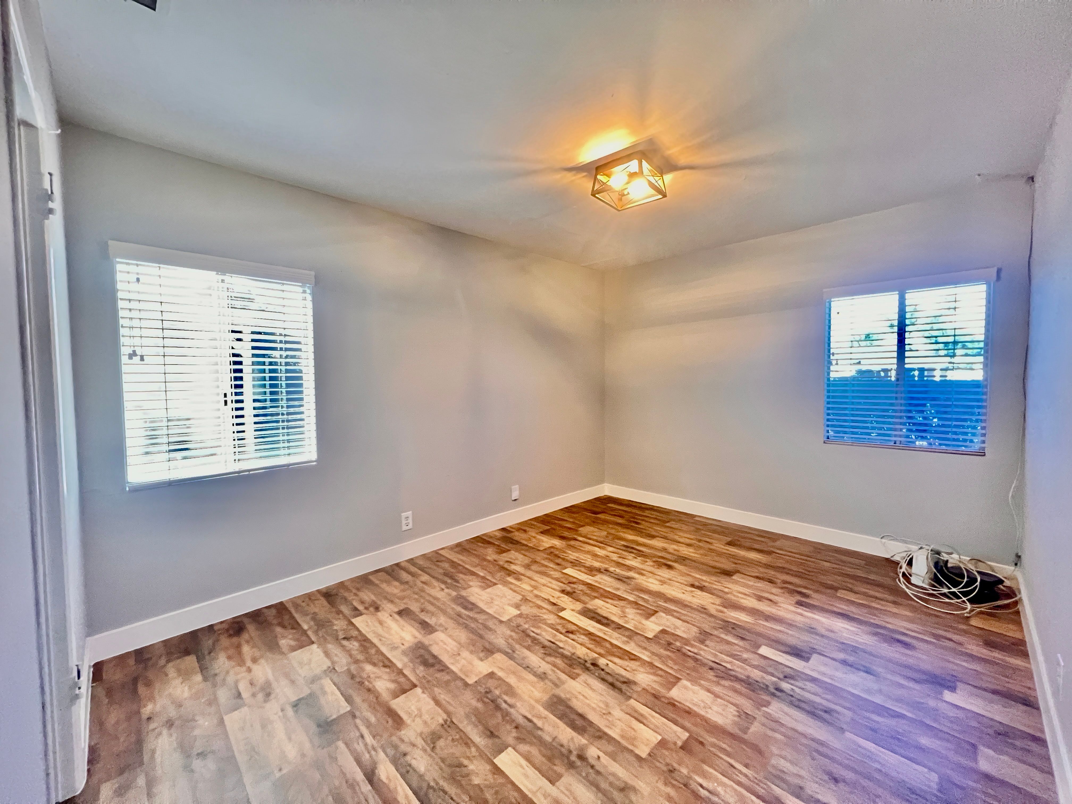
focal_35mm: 13
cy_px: 402
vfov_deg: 89.9
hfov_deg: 106.2
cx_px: 536
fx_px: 403
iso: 1000
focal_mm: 1.57
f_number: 1.8
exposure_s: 1/60
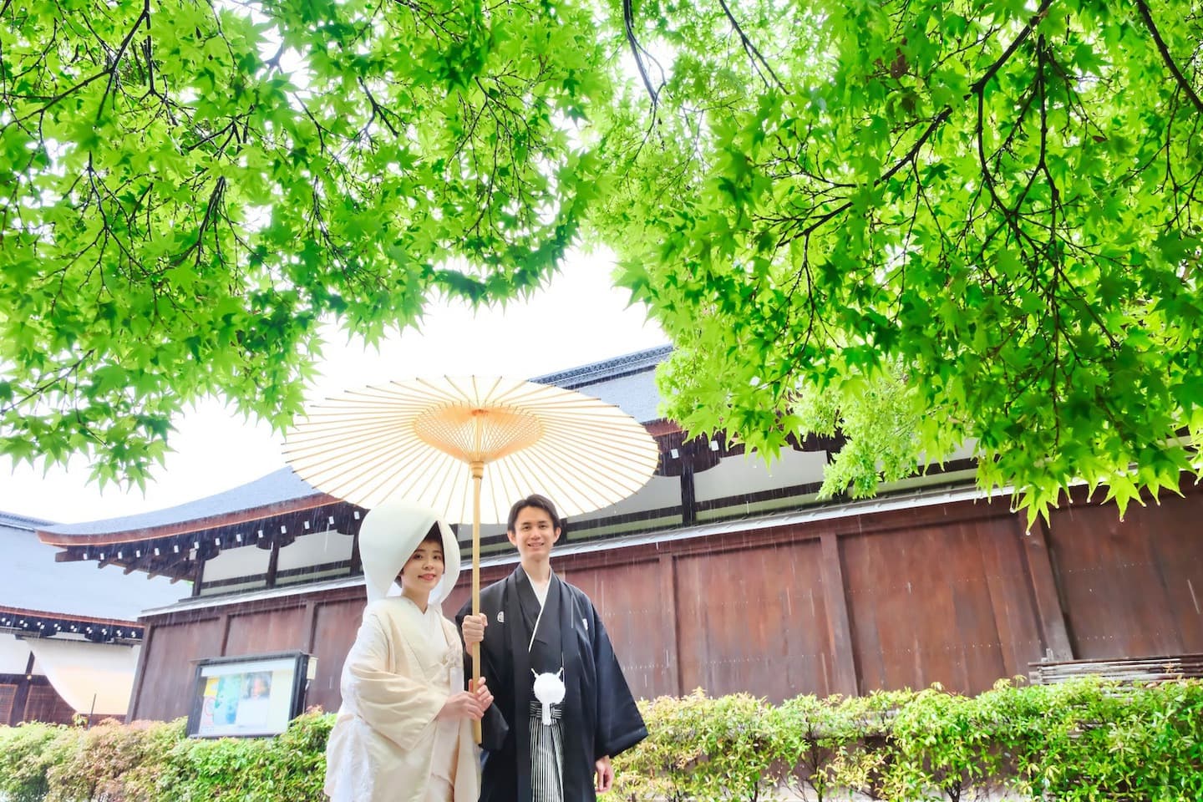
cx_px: 602
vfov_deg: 53.1
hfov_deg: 73.7
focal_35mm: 24
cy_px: 401
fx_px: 802
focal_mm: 16
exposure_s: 1/80
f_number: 7.1
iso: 3200
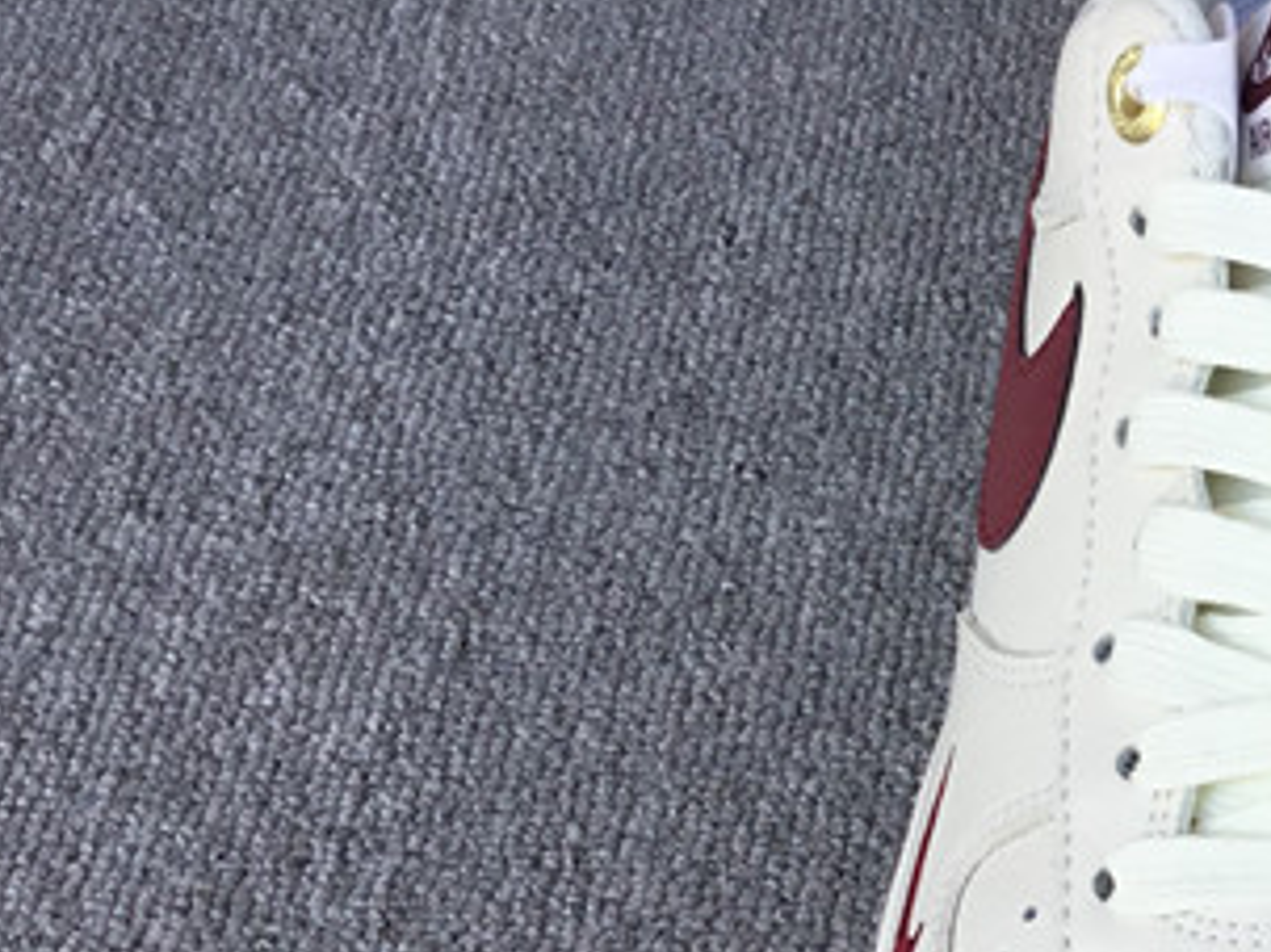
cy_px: 723
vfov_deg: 16.0
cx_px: 1594
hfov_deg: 19.8
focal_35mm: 92
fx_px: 3377
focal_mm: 3.3
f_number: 2.4
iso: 25
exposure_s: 1/186
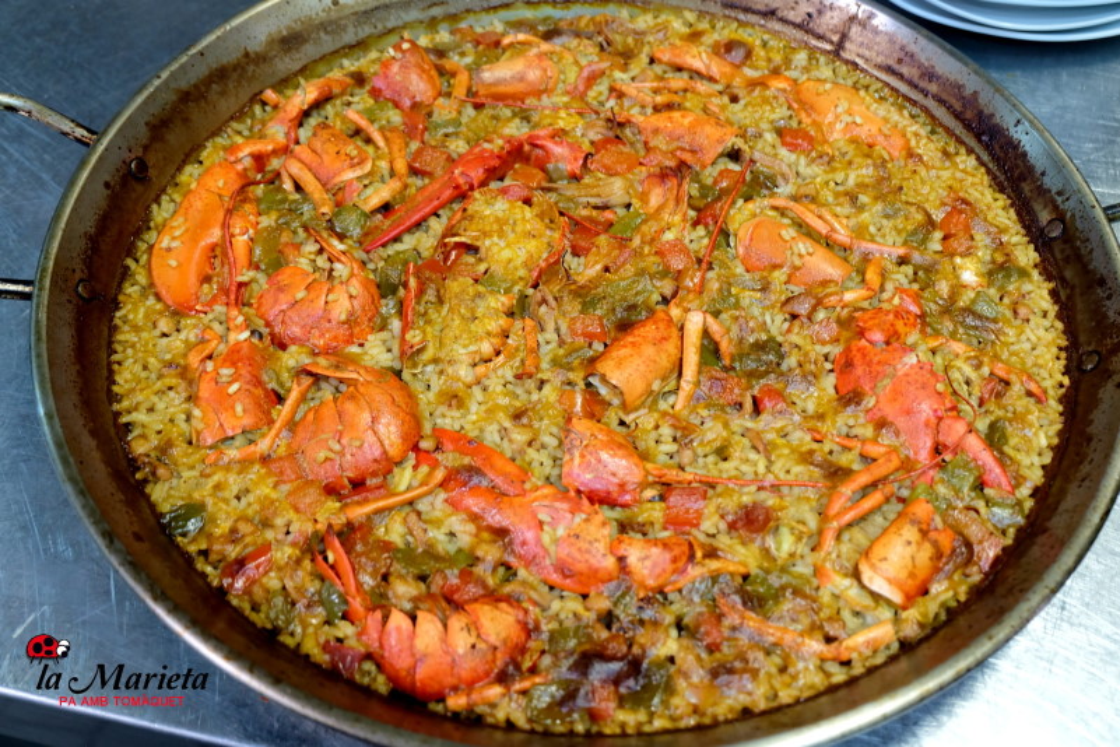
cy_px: 374
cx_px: 560
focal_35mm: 36
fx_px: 1120
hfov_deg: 53.1
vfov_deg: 36.9
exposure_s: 1/18
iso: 800
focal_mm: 24.3
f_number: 4.2
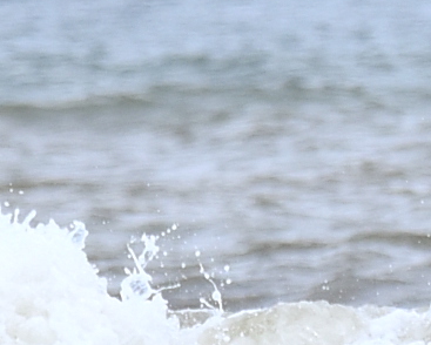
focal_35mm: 4016
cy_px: 630
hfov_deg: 0.5
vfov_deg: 0.4
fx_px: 51255
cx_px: 1494
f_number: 7.1
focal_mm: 350
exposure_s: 1/1600
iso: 400
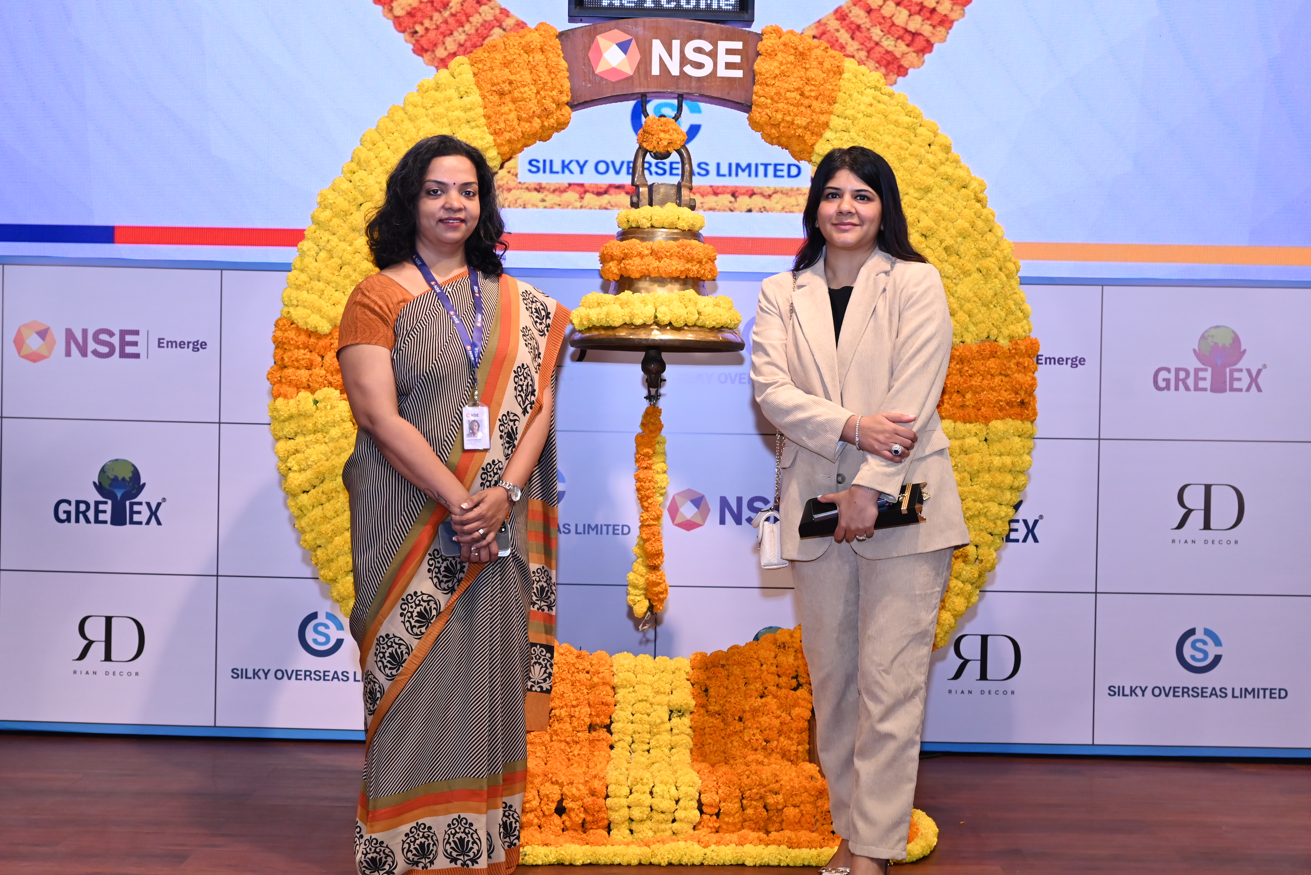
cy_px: 420
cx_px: 647
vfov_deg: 27.0
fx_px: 1821
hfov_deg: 39.6
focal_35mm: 50
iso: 1250
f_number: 5.6
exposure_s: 1/100
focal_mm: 39
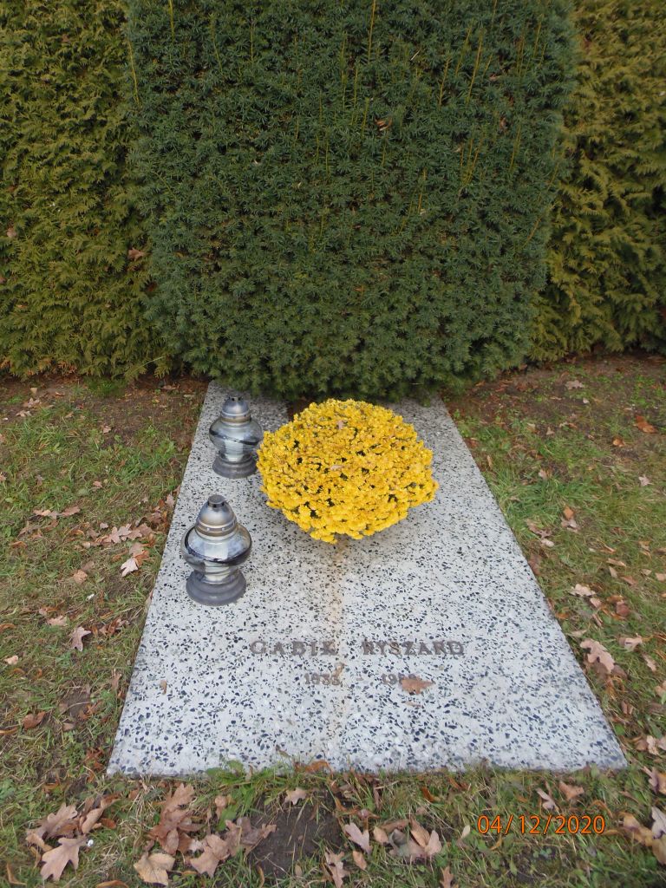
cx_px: 333
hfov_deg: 56.8
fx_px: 616
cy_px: 444
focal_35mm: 24
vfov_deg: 71.6
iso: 64
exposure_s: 1/160
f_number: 2.9
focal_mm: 4.3
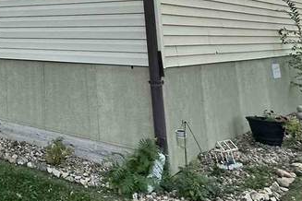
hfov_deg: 27.5
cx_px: -117
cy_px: -51
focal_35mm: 57
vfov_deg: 21.7
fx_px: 478
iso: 40
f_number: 2.2
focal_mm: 2.22
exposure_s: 1/161
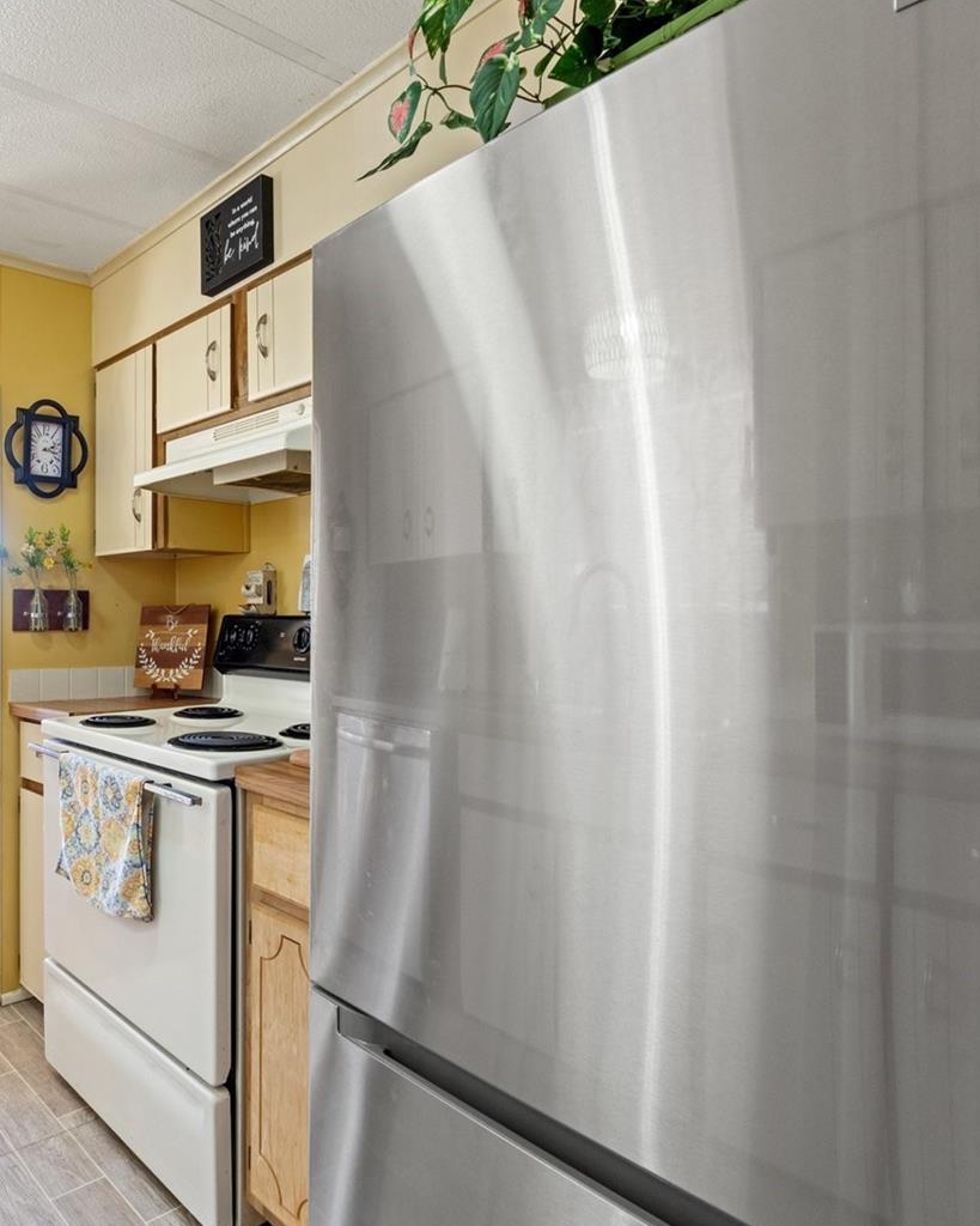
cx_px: 211
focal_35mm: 22
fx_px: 798
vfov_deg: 75.0
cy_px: 627
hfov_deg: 58.8
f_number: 7.1
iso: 400
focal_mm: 10
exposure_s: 1/6
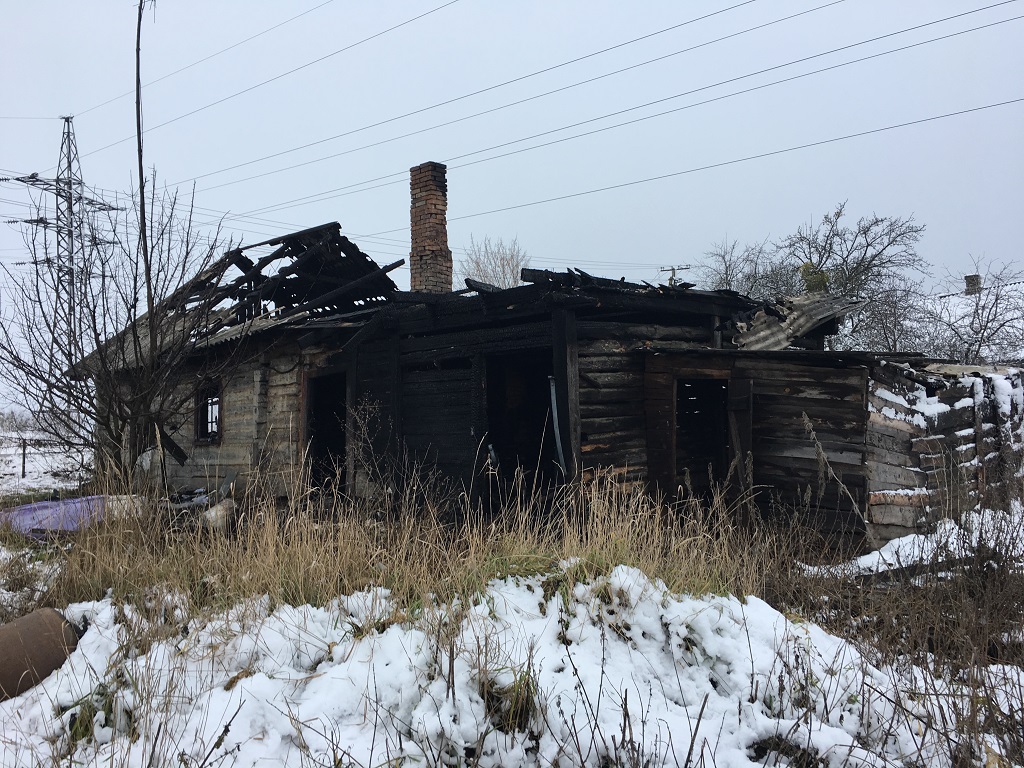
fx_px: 858
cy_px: 384
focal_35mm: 29
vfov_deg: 48.2
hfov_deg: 61.7
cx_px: 512
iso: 25
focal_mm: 4.15
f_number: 2.2
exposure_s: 1/166
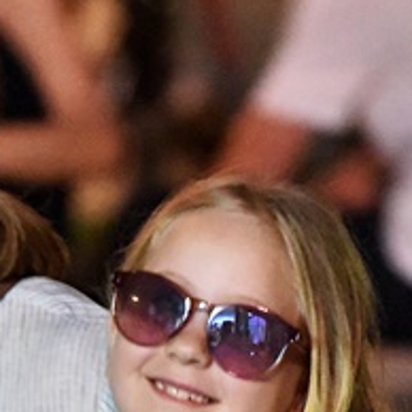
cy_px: 565
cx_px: 144
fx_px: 12106
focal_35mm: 899
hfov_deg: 1.9
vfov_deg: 1.9
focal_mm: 200
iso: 12800
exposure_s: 1/30
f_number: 4
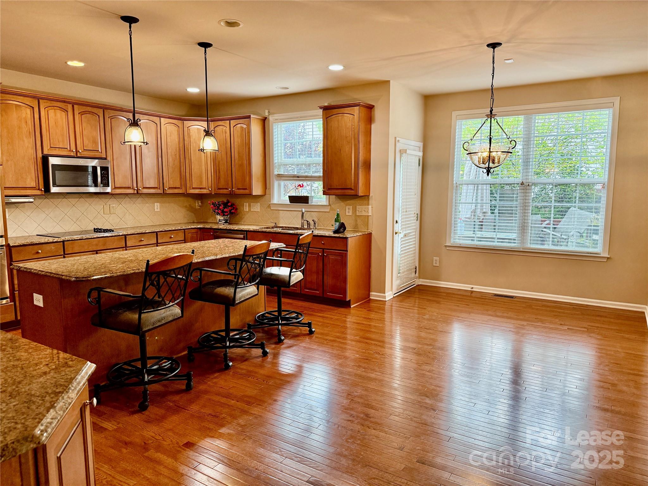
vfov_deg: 56.8
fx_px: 449
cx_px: 324
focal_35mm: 24
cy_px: 243
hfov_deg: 71.6
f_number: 1.78
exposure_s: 1/120
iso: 200
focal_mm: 6.76
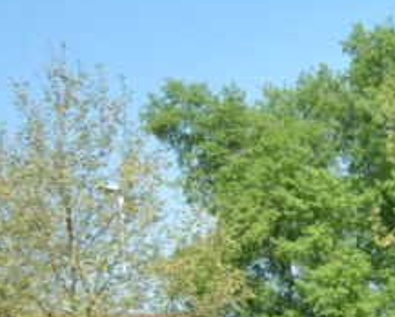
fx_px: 1629
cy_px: 538
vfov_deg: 10.5
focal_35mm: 139
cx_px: 925
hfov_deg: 11.6
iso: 400
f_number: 5
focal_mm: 21
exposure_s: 1/1250
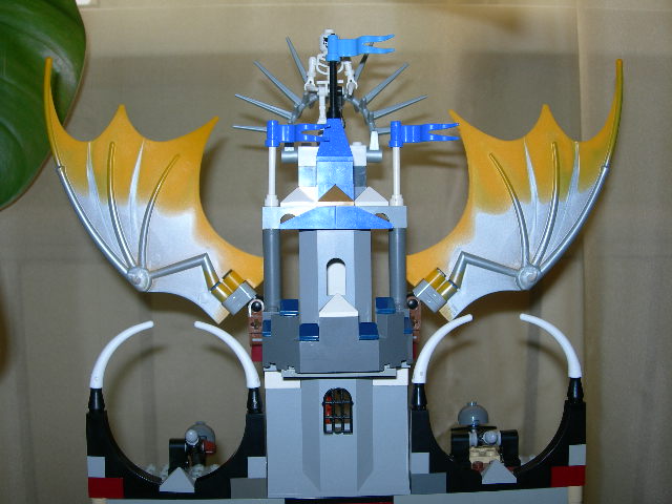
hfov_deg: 45.8
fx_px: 796
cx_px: 336
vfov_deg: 35.1
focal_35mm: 41
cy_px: 252
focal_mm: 8.5
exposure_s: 1/60.1
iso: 50
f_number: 2.9
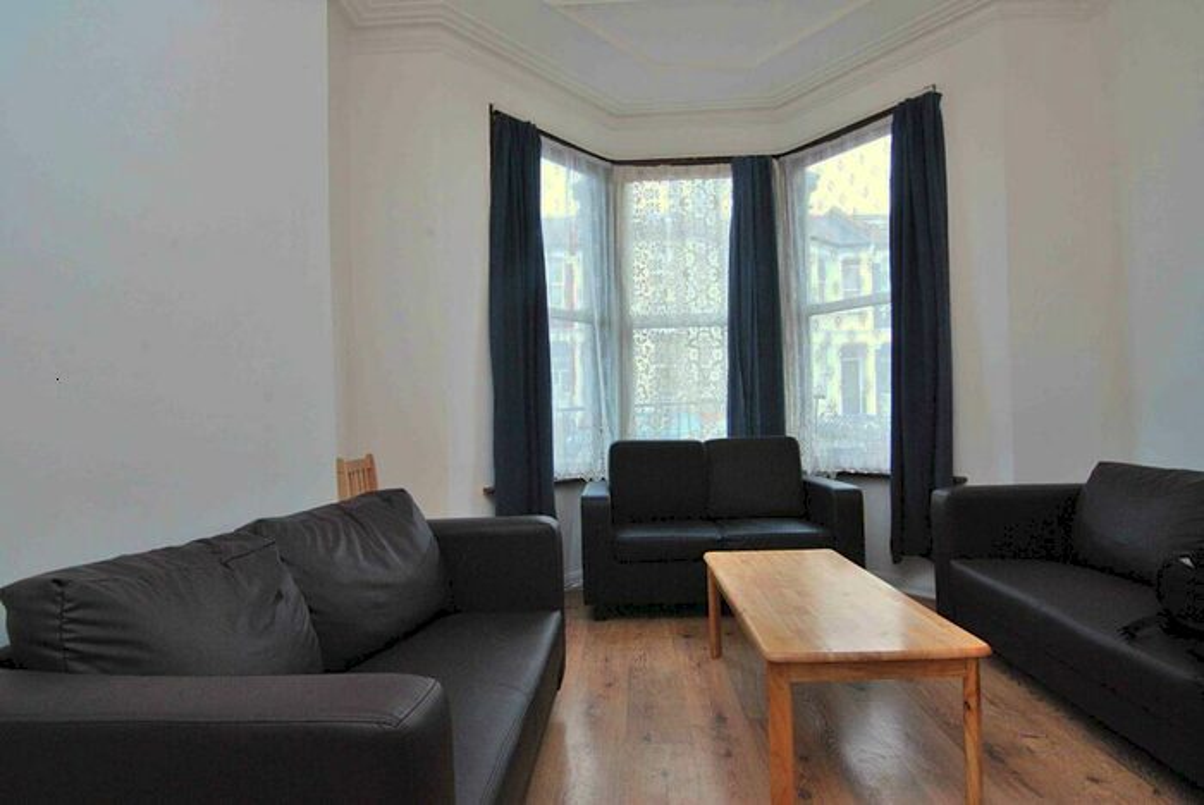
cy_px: 402
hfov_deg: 90.0
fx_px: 602
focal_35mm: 18
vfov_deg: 67.5
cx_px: 602
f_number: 13
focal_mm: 12
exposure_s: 1/13
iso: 400
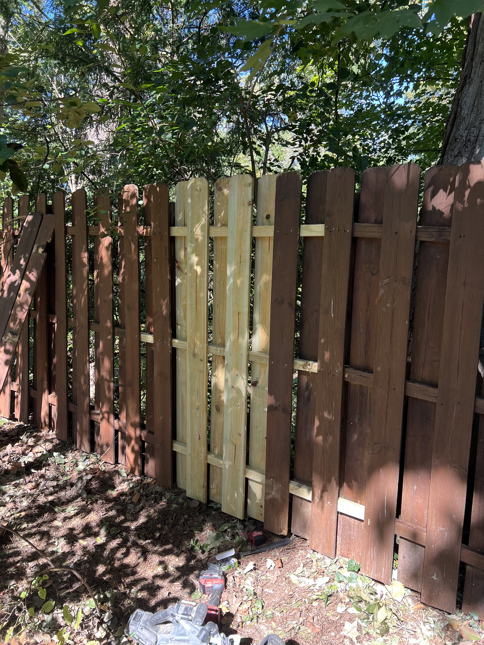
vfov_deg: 67.3
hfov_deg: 53.1
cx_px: 242
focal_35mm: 26
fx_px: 485
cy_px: 322
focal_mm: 5.7
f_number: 1.5
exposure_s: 1/279
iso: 50
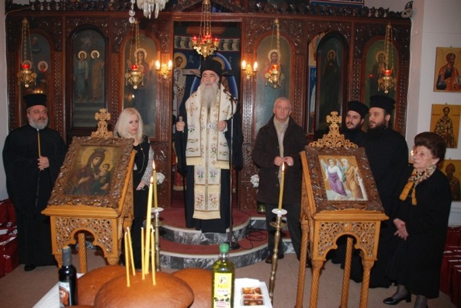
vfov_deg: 48.0
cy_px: 154
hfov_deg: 67.3
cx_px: 230
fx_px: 346
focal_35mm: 27
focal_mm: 18
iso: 400
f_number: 3.5
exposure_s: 1/50
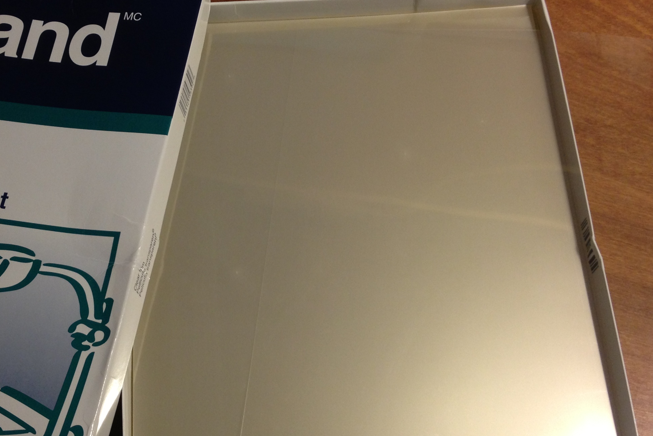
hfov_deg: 32.7
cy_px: 220
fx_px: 1106
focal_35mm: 61
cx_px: 229
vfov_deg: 22.3
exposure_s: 1/20
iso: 80
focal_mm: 4.28
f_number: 2.4
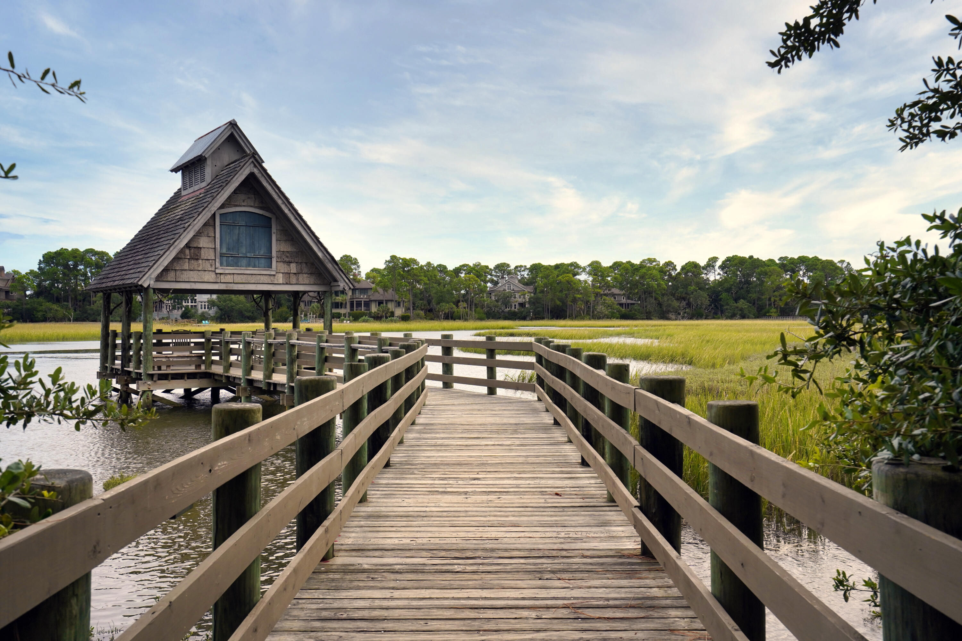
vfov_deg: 41.1
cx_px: 481
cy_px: 320
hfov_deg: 58.7
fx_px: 855
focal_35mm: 32
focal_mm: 32
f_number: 11
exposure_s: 1/320
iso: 400
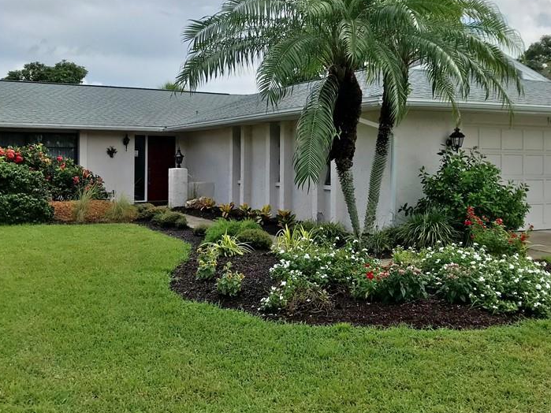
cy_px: 165
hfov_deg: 45.8
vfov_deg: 35.0
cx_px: 294
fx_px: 653
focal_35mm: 41
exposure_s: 1/1953
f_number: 1.8
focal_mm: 3.99
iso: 20
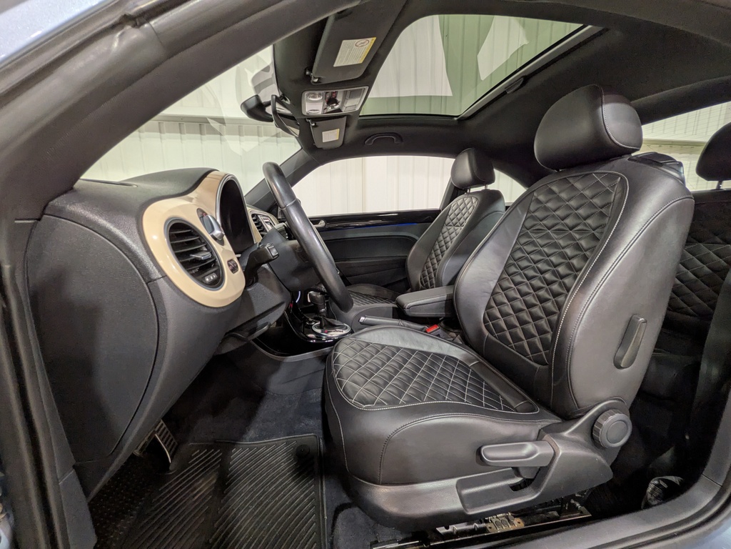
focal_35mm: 14
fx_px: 296
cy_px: 274
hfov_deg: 102.1
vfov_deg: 85.7
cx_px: 366
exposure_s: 1/24
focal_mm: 1.83
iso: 102
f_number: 2.2
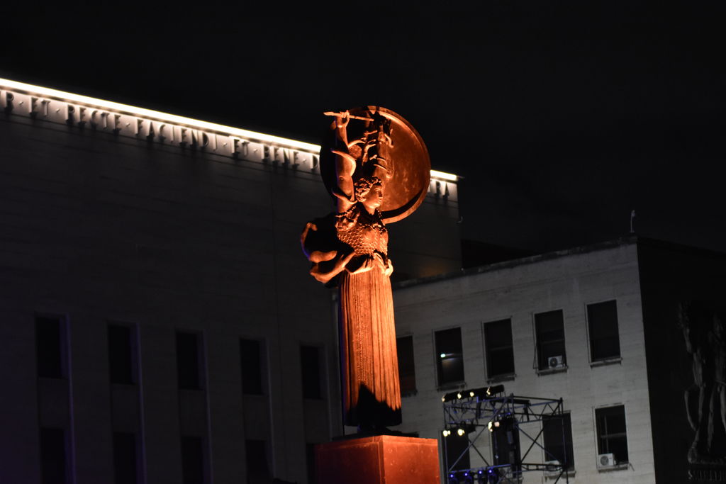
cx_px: 363
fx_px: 2118
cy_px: 242
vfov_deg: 13.0
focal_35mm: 105
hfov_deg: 19.5
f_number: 2.8
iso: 2500
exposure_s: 1/80
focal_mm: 70
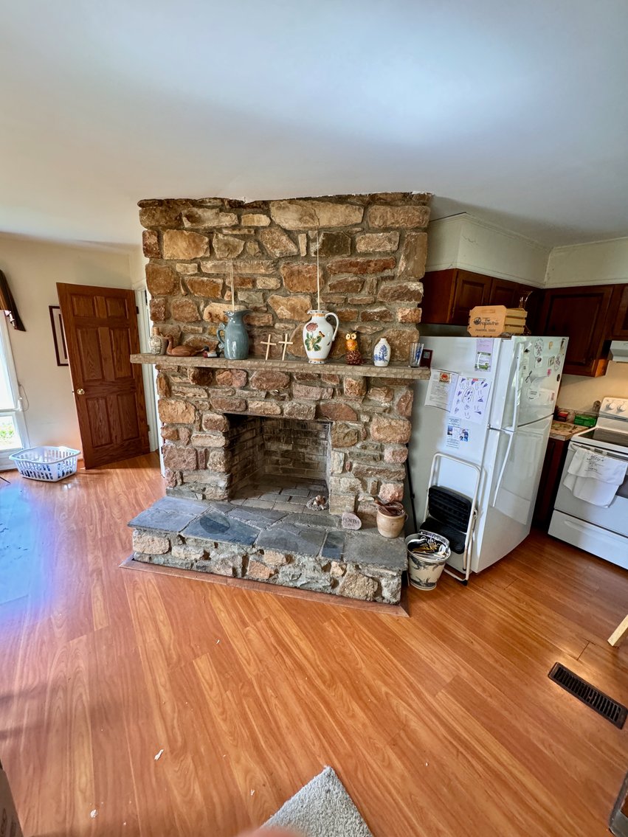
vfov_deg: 102.1
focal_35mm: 14
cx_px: 314
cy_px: 418
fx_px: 339
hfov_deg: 85.7
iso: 320
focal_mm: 2.22
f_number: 2.2
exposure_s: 1/99
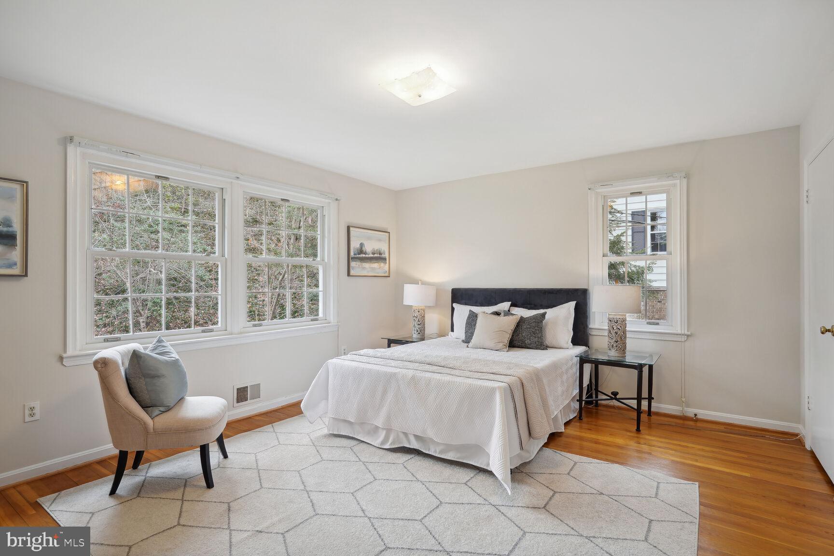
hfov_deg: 90.0
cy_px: 278
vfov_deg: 67.4
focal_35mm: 18
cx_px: 417
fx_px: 417
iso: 200
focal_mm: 18
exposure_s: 1/20
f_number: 8
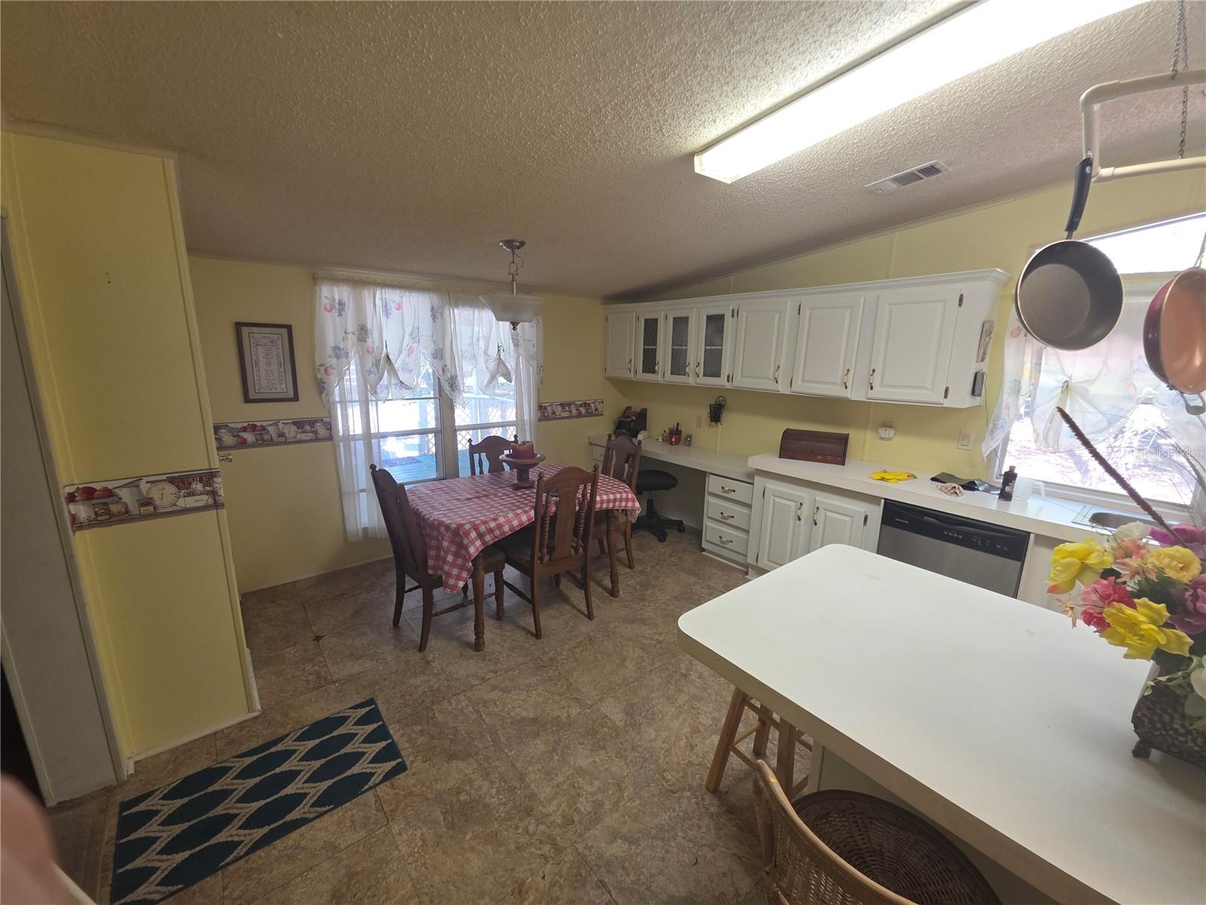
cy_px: 452
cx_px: 603
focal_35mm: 13
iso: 160
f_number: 1.9
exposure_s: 1/120
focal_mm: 2.2
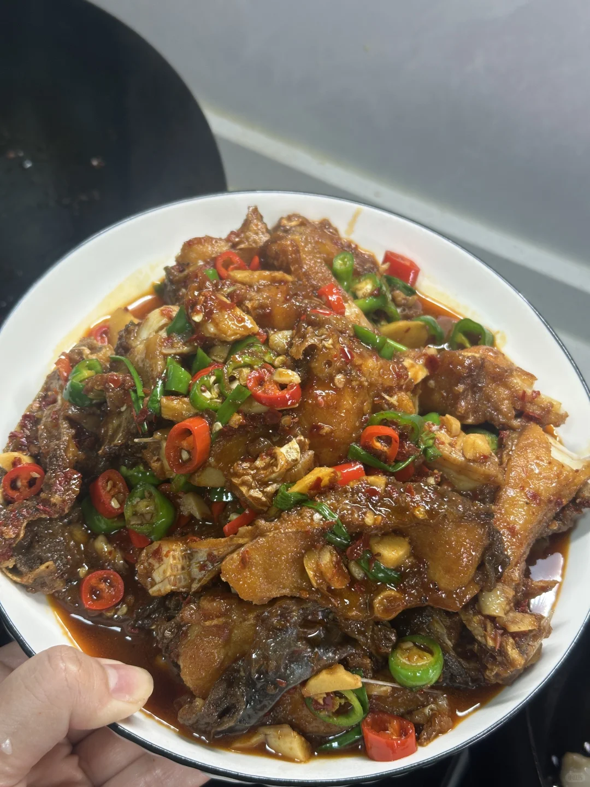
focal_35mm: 48
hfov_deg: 30.3
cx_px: 295
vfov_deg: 39.7
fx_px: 1091
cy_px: 394
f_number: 1.78
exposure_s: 1/50
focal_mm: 6.86
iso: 50
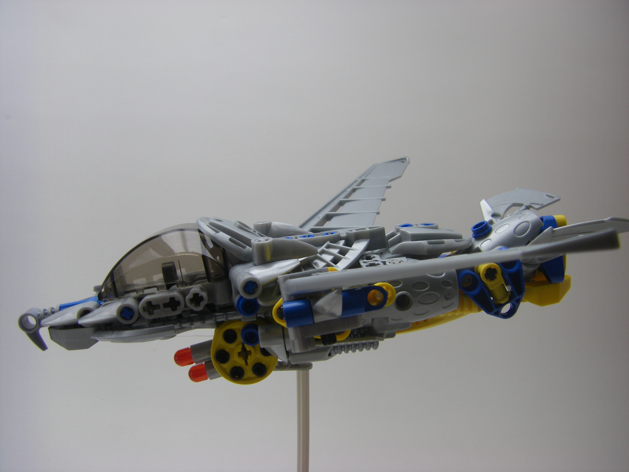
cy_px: 236
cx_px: 314
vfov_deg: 37.7
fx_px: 690
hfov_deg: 49.0
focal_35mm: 38
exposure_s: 1/100
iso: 64
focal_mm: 6.3
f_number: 3.5
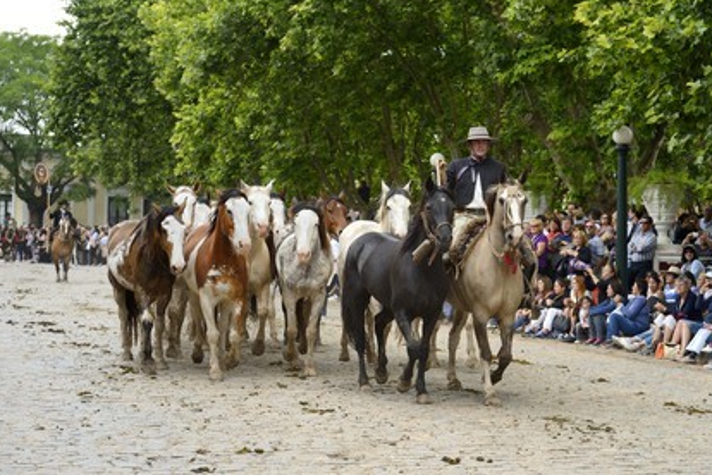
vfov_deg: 19.2
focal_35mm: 71
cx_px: 356
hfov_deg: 28.5
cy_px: 238
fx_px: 1404
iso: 400
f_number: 5.6
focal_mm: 70
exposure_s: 1/500
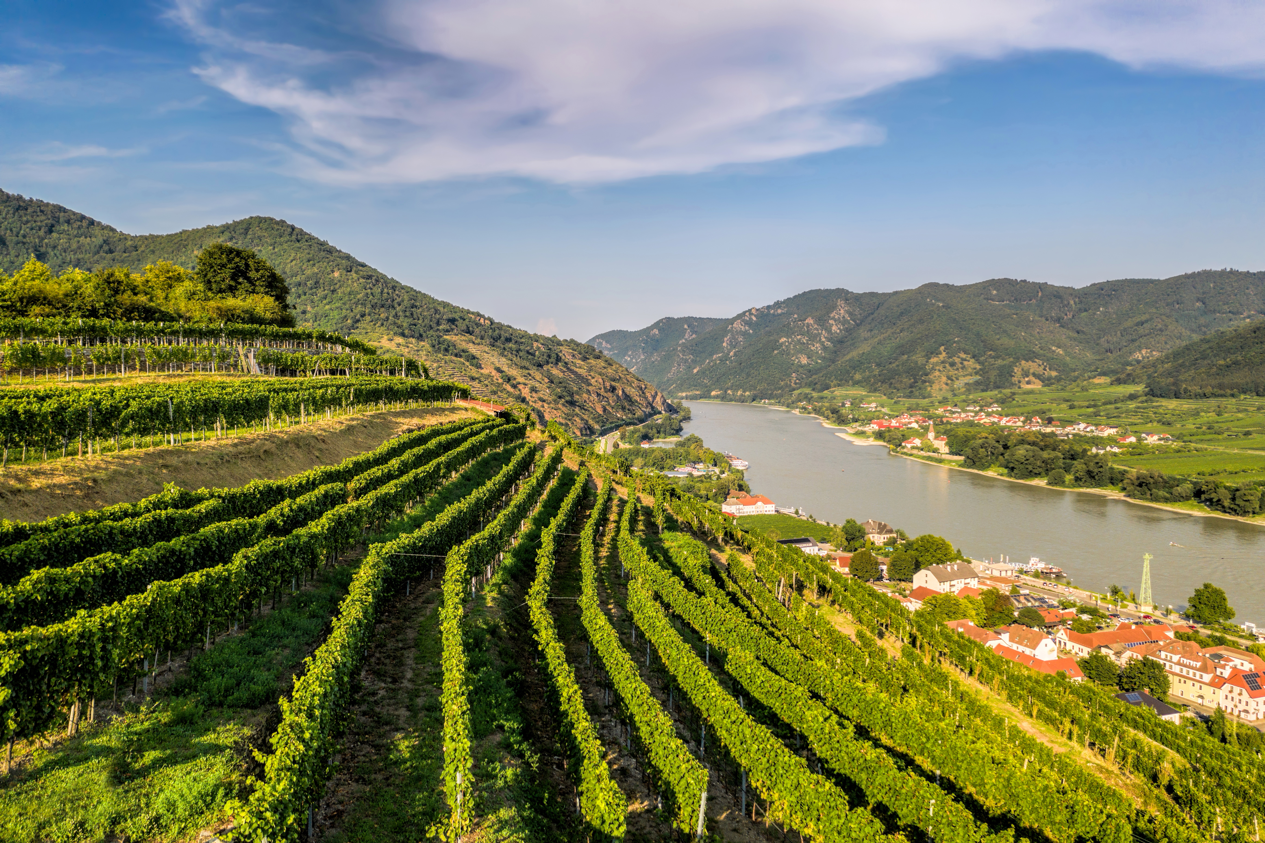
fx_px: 984
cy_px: 422
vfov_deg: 46.4
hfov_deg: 65.5
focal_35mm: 28
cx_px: 632
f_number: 2.8
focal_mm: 10.3
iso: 100
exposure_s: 1/200
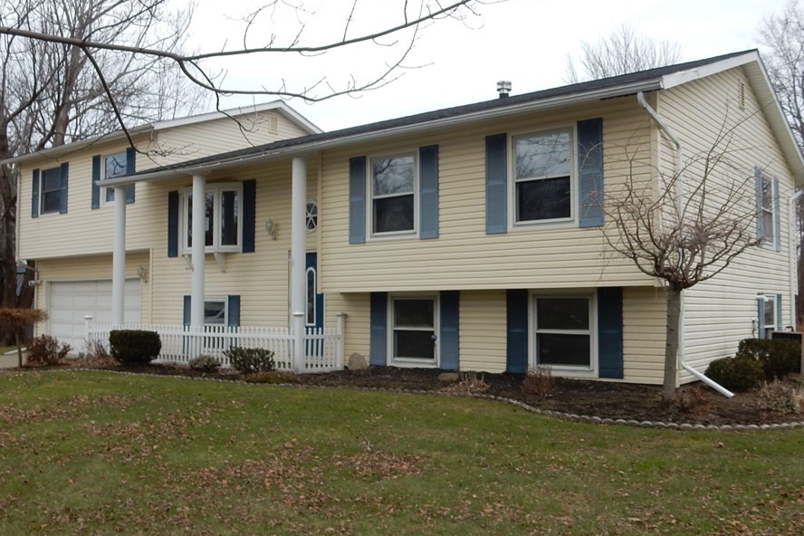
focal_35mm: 36
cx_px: 392
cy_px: 266
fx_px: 804
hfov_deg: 53.1
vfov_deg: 36.9
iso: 125
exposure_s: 1/320
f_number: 4
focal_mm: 5.4
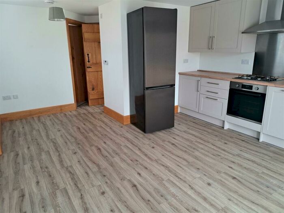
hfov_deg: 71.6
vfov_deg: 56.8
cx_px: 142
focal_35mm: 24
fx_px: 197
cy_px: 106
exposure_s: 1/50
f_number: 1.8
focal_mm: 5.23
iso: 250
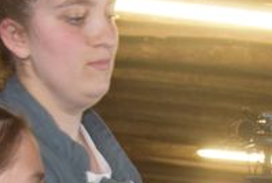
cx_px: 157
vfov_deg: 8.6
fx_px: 1159
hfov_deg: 13.4
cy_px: 340
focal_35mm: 153
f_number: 4
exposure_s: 1/60
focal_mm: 26
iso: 1800
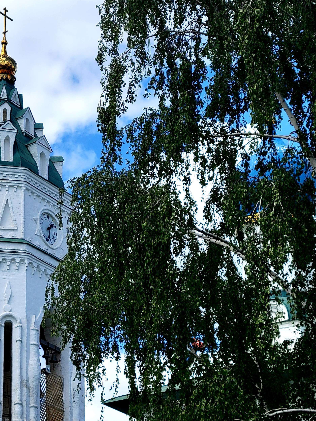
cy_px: 225
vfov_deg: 48.9
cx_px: 108
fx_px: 463
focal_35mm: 38
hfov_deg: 37.4
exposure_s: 1/1111
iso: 25
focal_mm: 5.9
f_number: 2
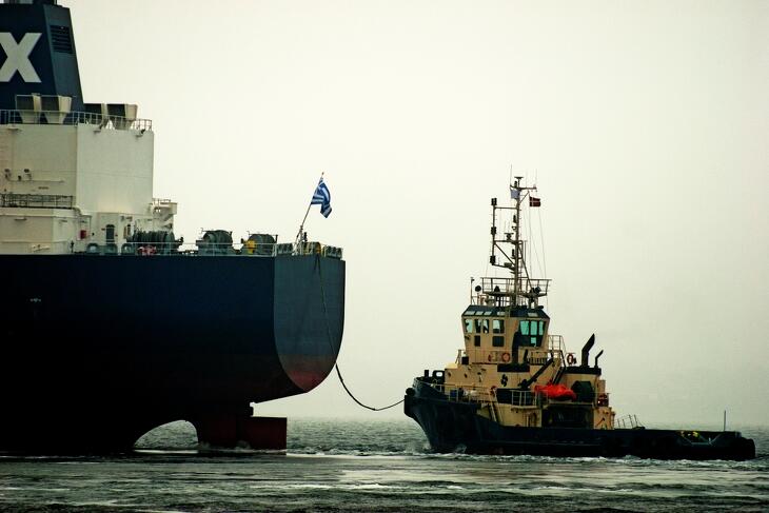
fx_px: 6730
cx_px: 384
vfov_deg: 4.4
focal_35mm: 315
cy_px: 256
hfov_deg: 6.5
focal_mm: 210
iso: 200
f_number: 6.3
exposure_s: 1/160
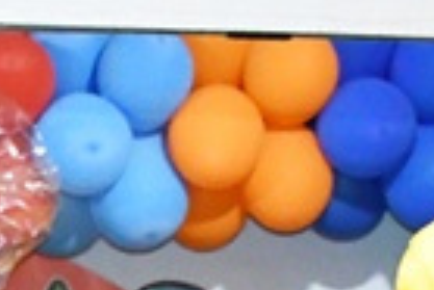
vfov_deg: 6.2
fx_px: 2402
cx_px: 75
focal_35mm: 199
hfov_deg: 10.3
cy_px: 987
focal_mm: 18
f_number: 5
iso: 5000
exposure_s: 1/200
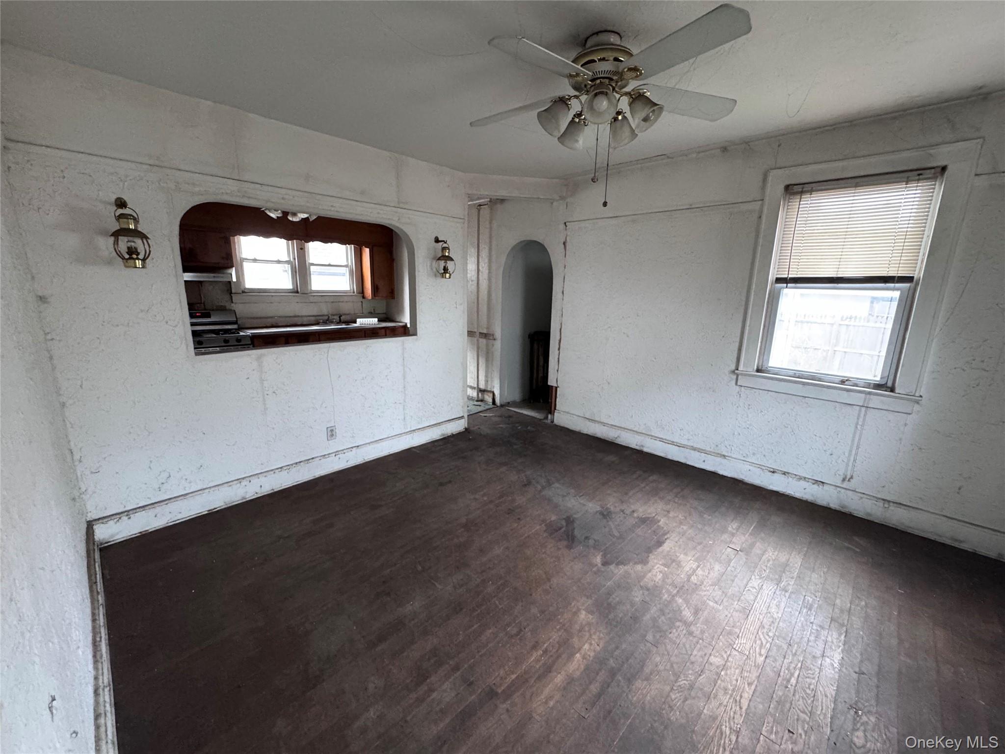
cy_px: 377
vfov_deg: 85.7
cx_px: 502
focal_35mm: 14
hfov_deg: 102.1
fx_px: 406
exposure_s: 1/60
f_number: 2.2
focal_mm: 2.22
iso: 500
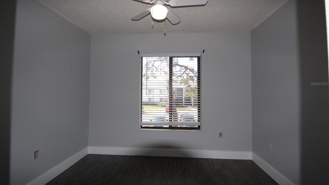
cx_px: 161
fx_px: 140
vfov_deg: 66.9
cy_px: 84
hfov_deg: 99.4
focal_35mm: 16
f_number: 3.5
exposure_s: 1/400
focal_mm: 10
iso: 400
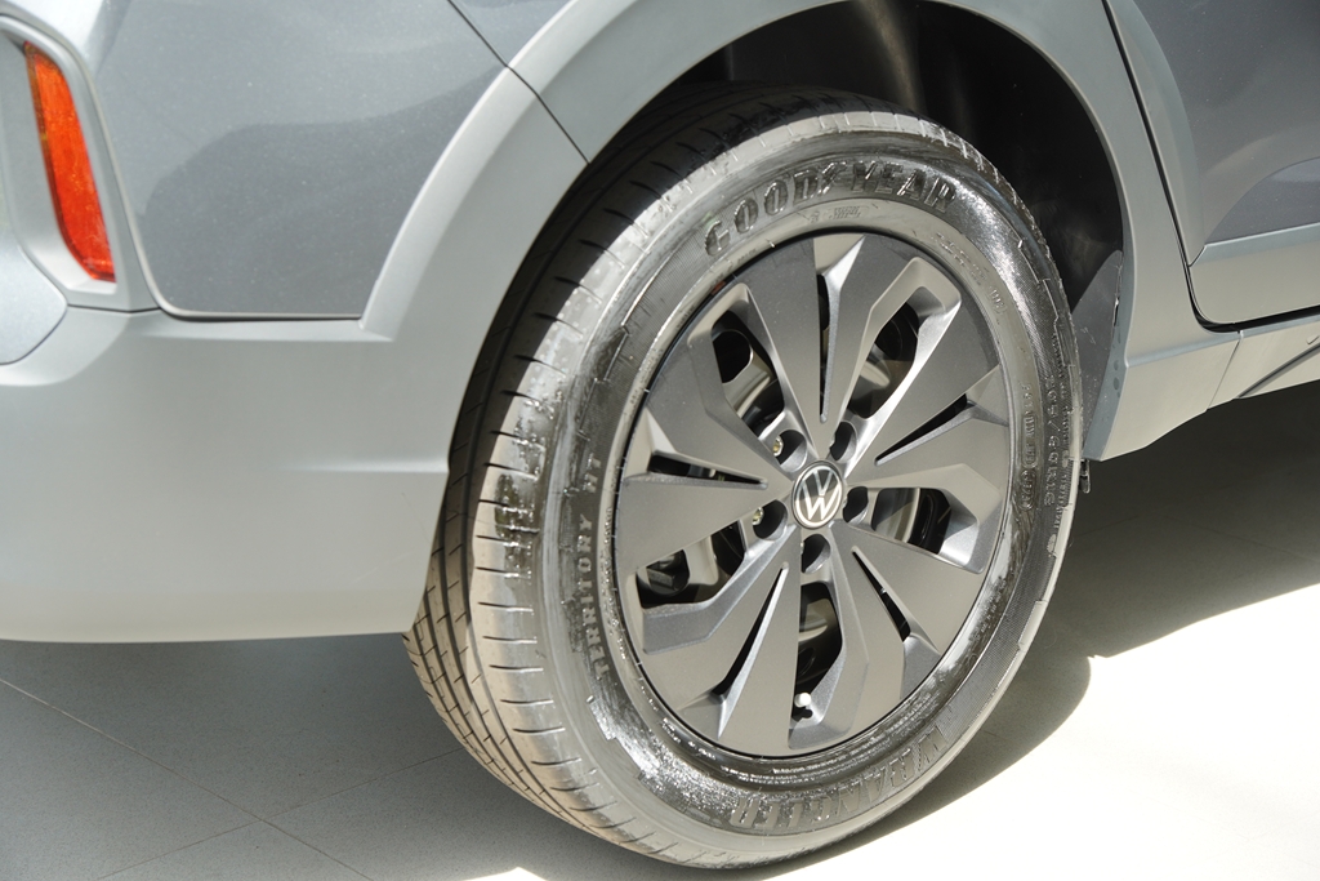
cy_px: 440
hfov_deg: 26.5
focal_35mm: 76
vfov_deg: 17.8
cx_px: 660
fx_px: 2805
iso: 160
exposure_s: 1/160
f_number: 4
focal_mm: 51
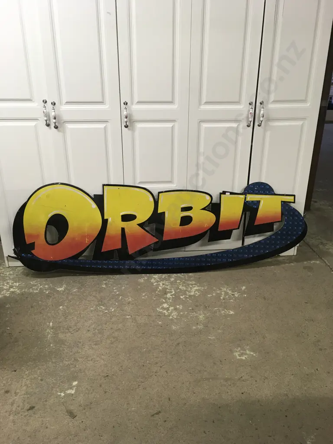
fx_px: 372
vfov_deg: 61.7
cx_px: 166
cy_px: 222
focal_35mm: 29
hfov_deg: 48.2
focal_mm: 4.15
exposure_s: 1/33
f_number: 2.2
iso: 50
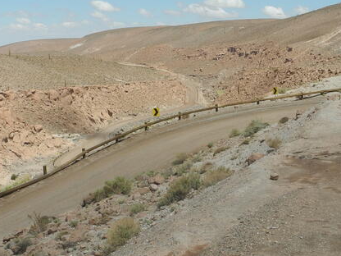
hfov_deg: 28.2
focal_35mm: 69
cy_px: 113
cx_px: 173
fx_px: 680
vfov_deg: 21.3
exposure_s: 1/800
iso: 100
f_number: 4.5
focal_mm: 6
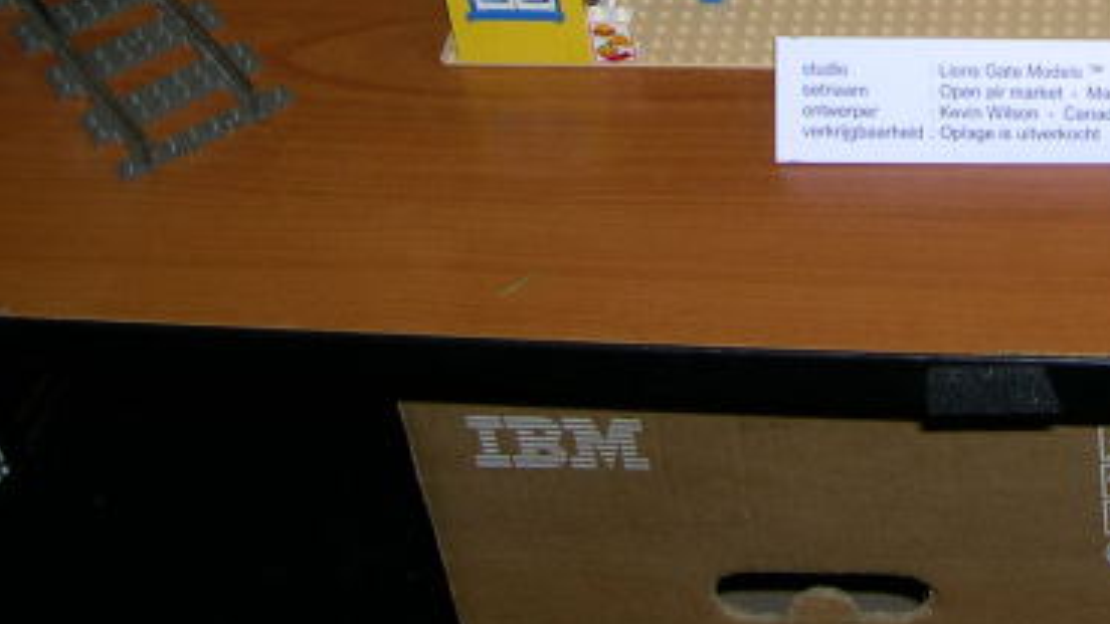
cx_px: 1107
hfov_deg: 22.7
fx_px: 2649
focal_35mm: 90
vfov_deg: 12.8
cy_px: -265
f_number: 2.8
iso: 100
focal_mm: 8
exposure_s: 1/60
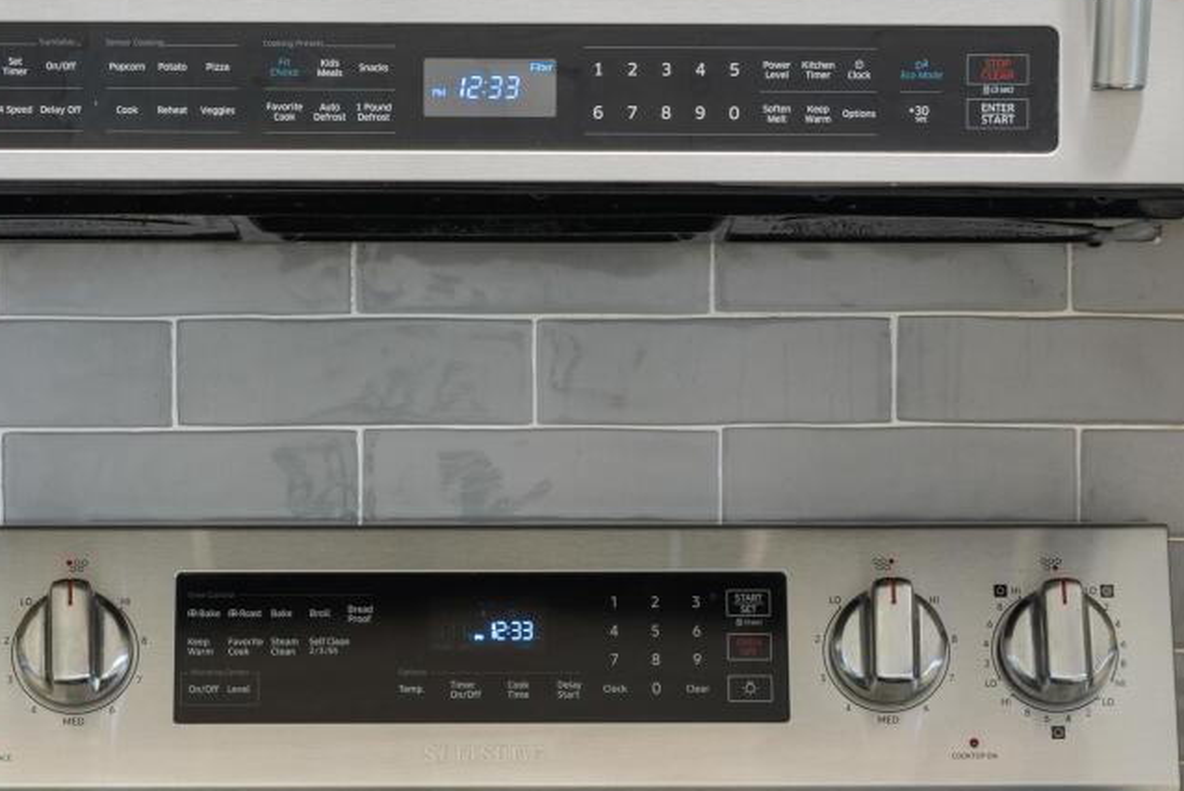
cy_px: 402
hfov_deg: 13.2
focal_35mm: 155
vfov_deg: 8.9
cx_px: 506
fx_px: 5100
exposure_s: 1/3
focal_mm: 33
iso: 100
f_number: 9
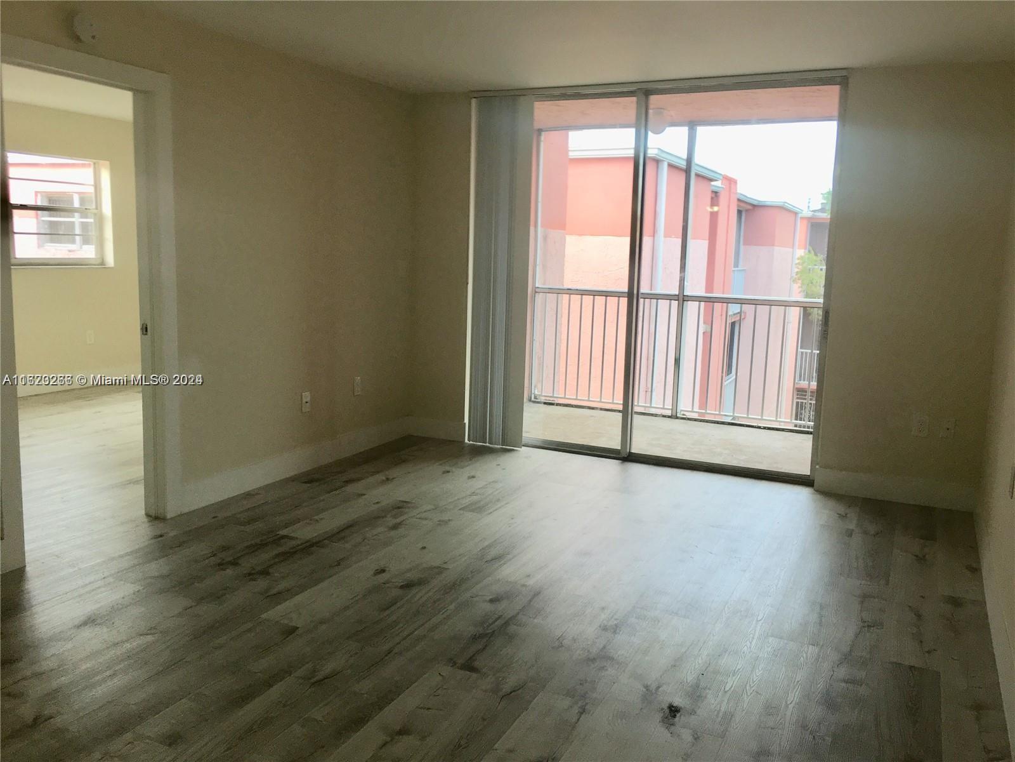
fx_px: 850
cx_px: 508
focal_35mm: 29
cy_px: 381
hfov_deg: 61.7
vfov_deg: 48.2
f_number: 2.2
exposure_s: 1/120
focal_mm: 4.15
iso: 40
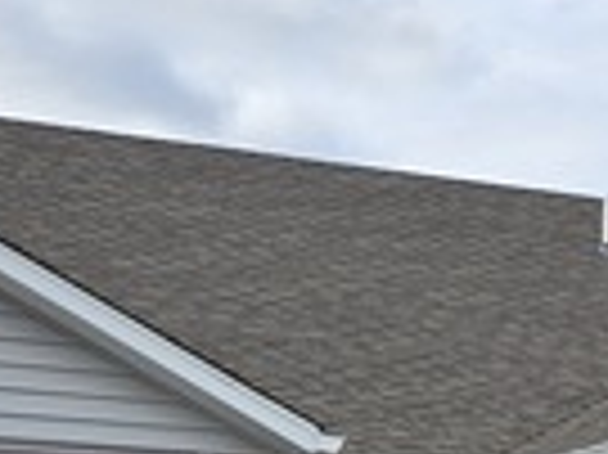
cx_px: 851
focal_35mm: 136
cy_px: 895
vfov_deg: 10.1
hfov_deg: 13.8
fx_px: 2387
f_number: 1.7
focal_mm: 6.3
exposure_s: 1/451
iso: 12
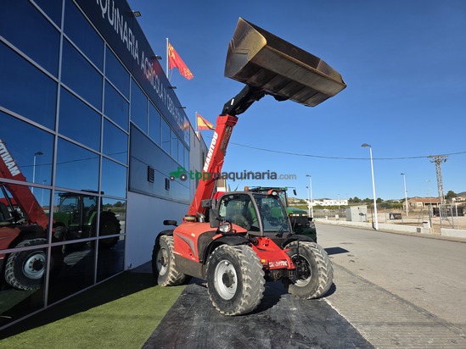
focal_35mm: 23
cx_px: 233
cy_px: 174
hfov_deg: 73.9
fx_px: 310
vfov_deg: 58.9
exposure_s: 1/5778
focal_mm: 6.3
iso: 80
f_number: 1.7
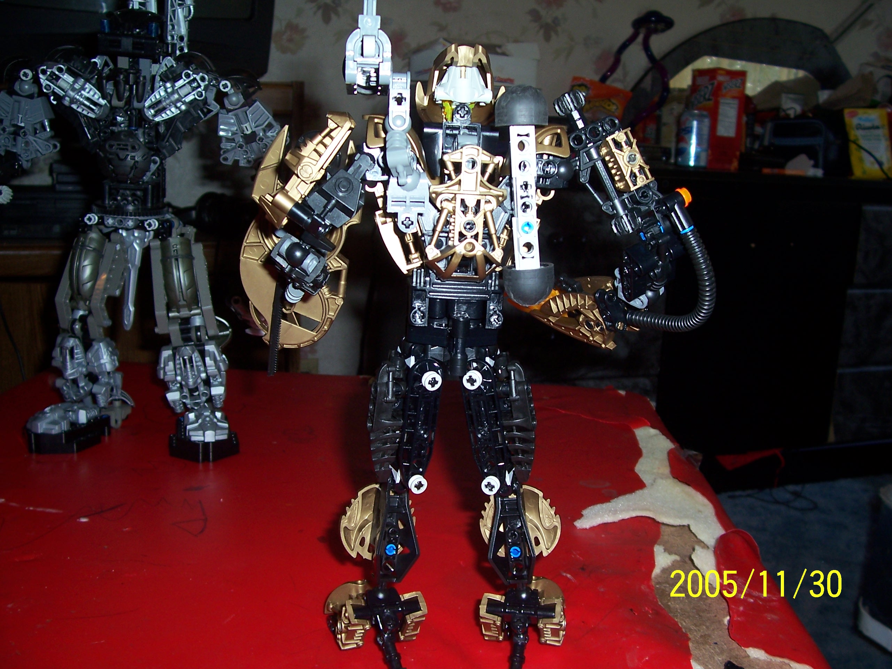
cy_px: 334
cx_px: 446
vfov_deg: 41.8
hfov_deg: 54.0
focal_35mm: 34
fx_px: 876
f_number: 2.7
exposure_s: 1/60
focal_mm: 5.6
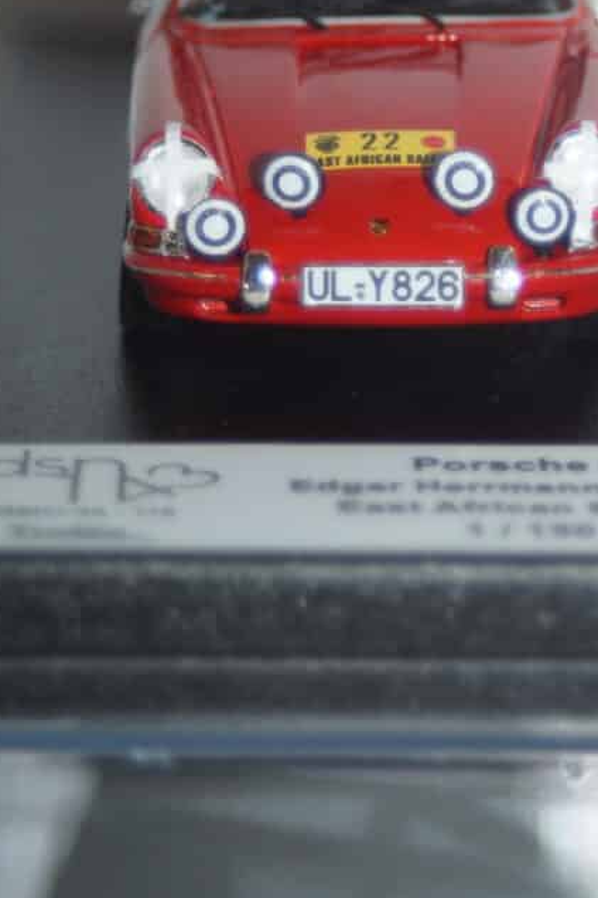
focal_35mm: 189
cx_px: 394
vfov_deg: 10.9
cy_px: 216
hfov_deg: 7.3
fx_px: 4711
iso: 320
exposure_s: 1/80
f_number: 5.6
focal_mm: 80
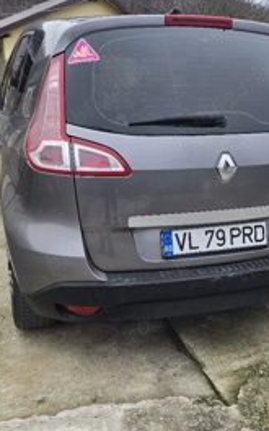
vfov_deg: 52.5
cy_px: 251
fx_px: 434
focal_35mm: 37
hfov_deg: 34.4
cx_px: 130
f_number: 1.7
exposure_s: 1/182
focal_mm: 6.3
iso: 25
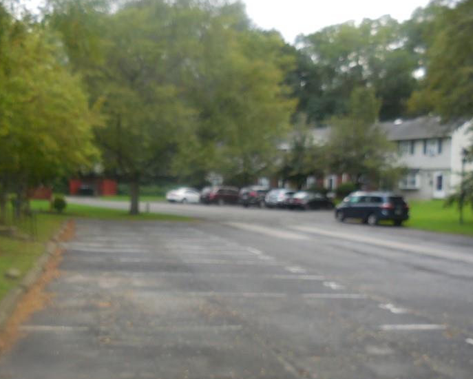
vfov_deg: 31.2
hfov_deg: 38.7
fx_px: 672
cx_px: 210
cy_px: 256
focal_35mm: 48
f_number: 3.7
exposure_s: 1/200
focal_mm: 5.9
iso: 125
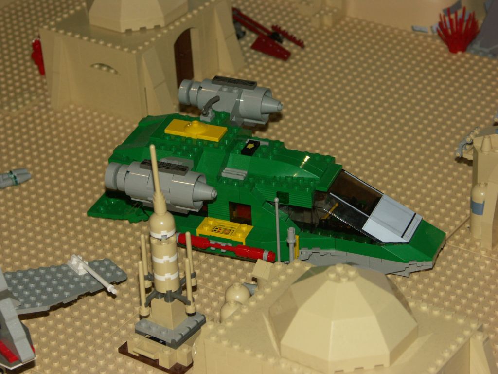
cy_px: 187
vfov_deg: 12.8
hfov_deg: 17.0
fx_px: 1669
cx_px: 249
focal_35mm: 116
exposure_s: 1/100
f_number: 3.5
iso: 200
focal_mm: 29.64
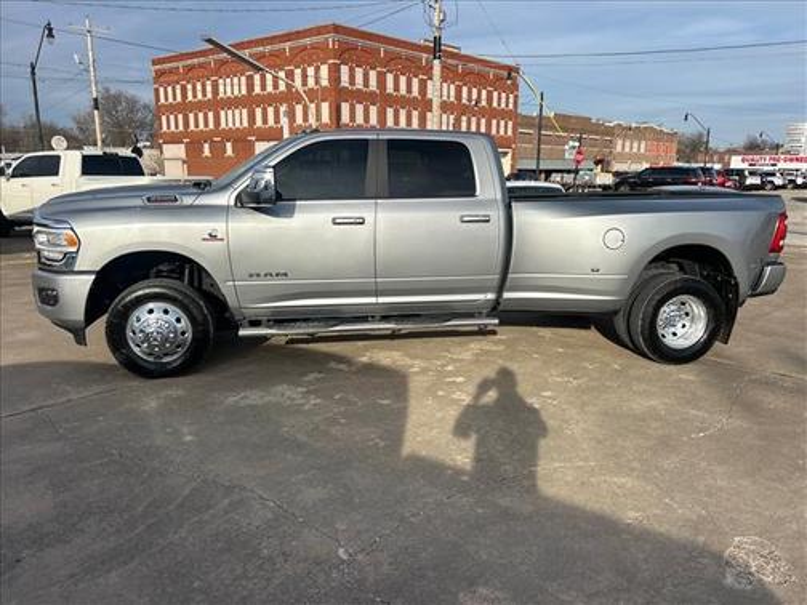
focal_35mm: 26
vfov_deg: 53.1
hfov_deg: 67.3
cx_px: 404
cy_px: 302
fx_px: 606
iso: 50
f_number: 1.5
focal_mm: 5.7
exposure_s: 1/3968
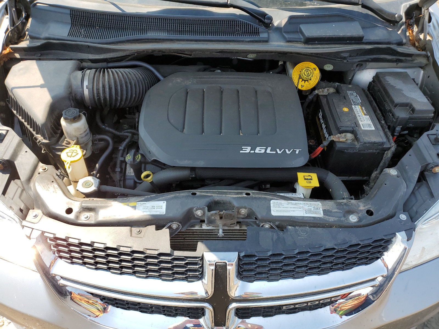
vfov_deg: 53.1
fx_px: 330
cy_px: 164
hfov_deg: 67.3
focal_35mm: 26
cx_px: 220
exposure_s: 1/769
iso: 50
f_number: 1.5
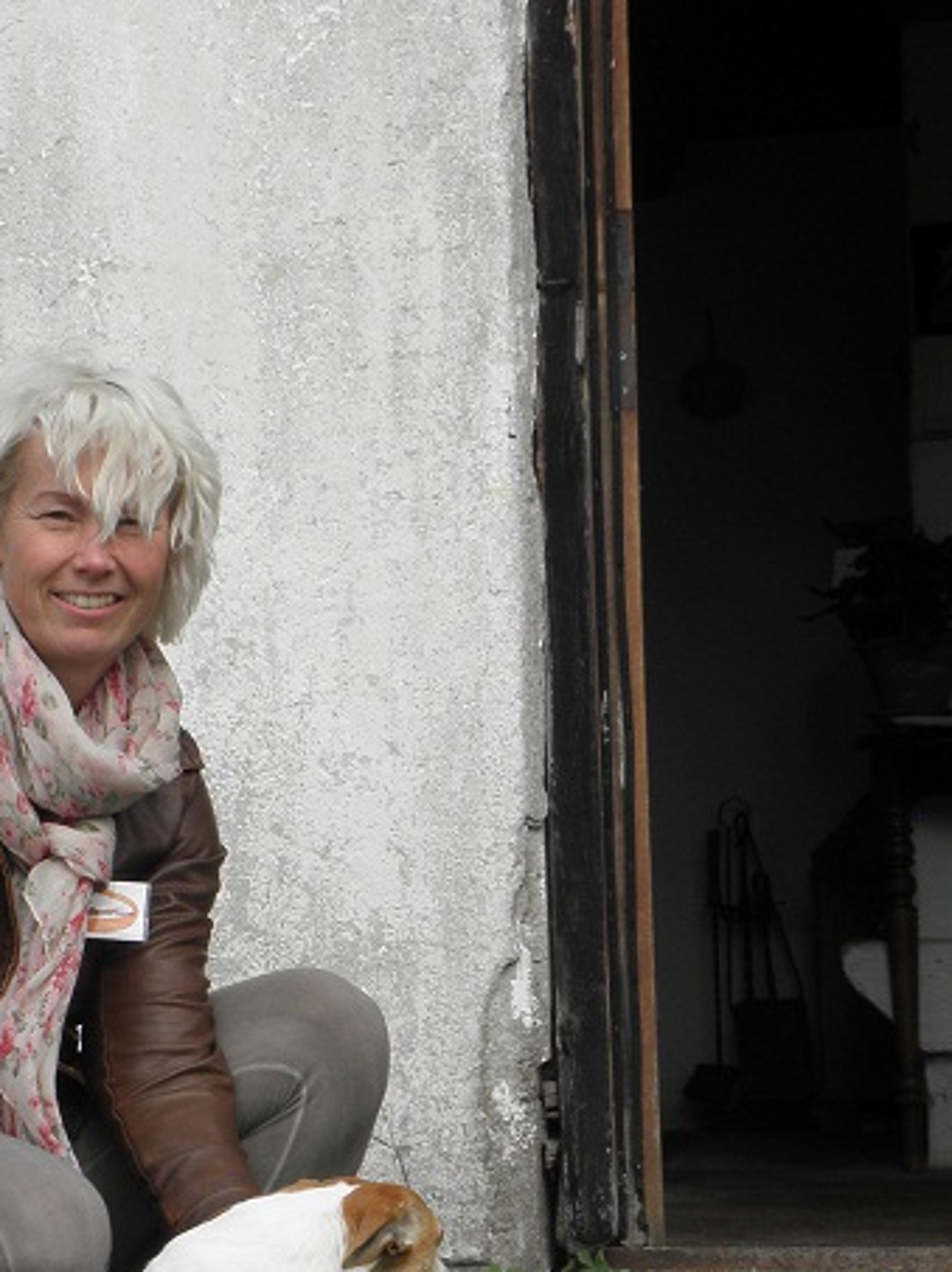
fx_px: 3782
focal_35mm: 103
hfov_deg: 14.3
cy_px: 901
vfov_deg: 19.0
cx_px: 202
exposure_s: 1/200
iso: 64
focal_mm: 8.53
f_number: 5.6
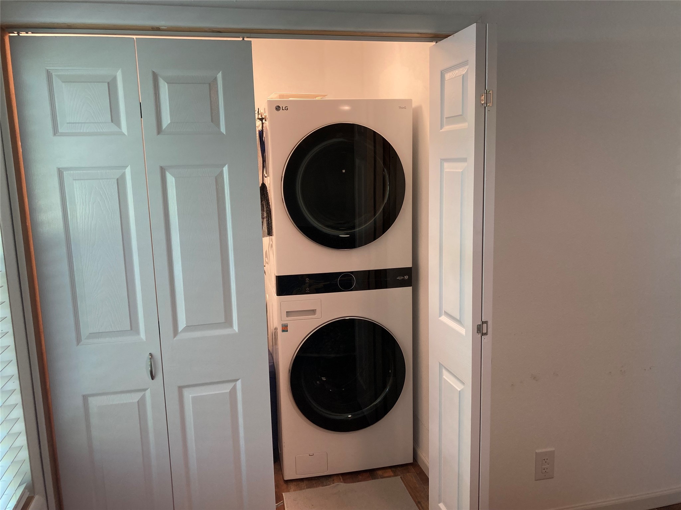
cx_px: 340
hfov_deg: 63.4
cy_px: 255
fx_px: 551
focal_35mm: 28
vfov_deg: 49.7
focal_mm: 3.99
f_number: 1.8
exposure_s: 1/60
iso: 64
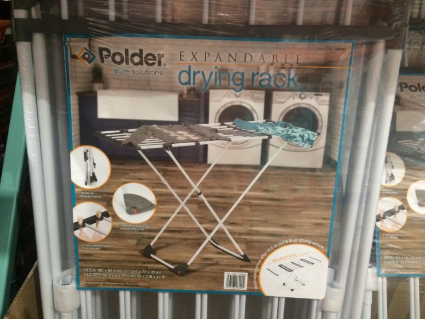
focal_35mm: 30
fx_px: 368
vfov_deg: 46.8
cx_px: 213
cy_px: 155
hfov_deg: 59.9
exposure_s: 1/30
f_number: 2.2
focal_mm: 4.15
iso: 250
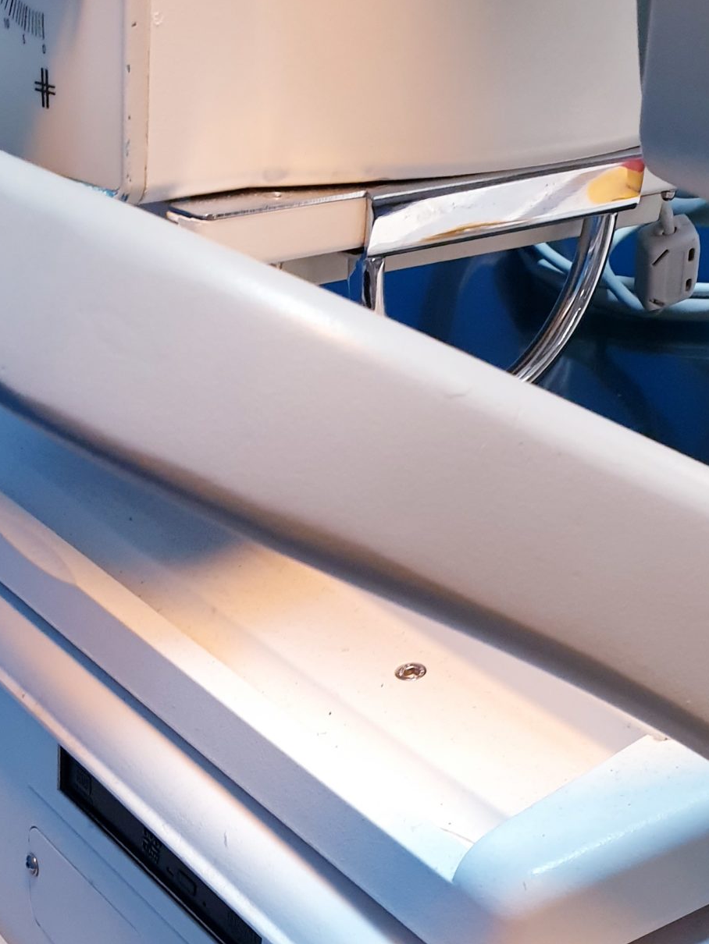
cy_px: 907
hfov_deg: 26.4
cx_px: 219
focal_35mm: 55
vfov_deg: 32.6
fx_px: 1501
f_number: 2.4
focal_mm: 4.3
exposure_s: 1/50
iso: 200
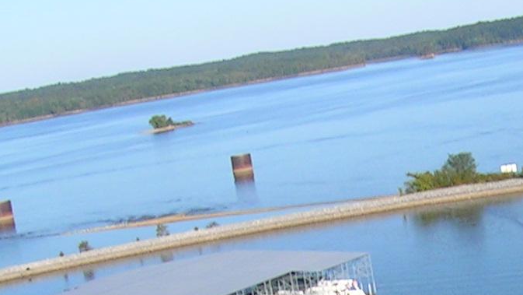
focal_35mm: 116
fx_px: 1609
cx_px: 447
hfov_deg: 18.2
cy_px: 488
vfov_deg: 10.0
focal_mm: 5.4
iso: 50
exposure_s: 1/387
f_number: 4.8
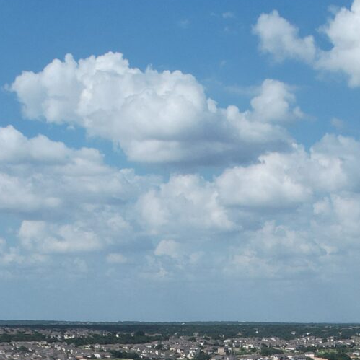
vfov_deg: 17.0
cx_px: 203
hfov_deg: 18.1
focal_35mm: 96
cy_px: 478
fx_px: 1130
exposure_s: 1/1250
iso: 100
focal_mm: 8.38
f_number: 2.8
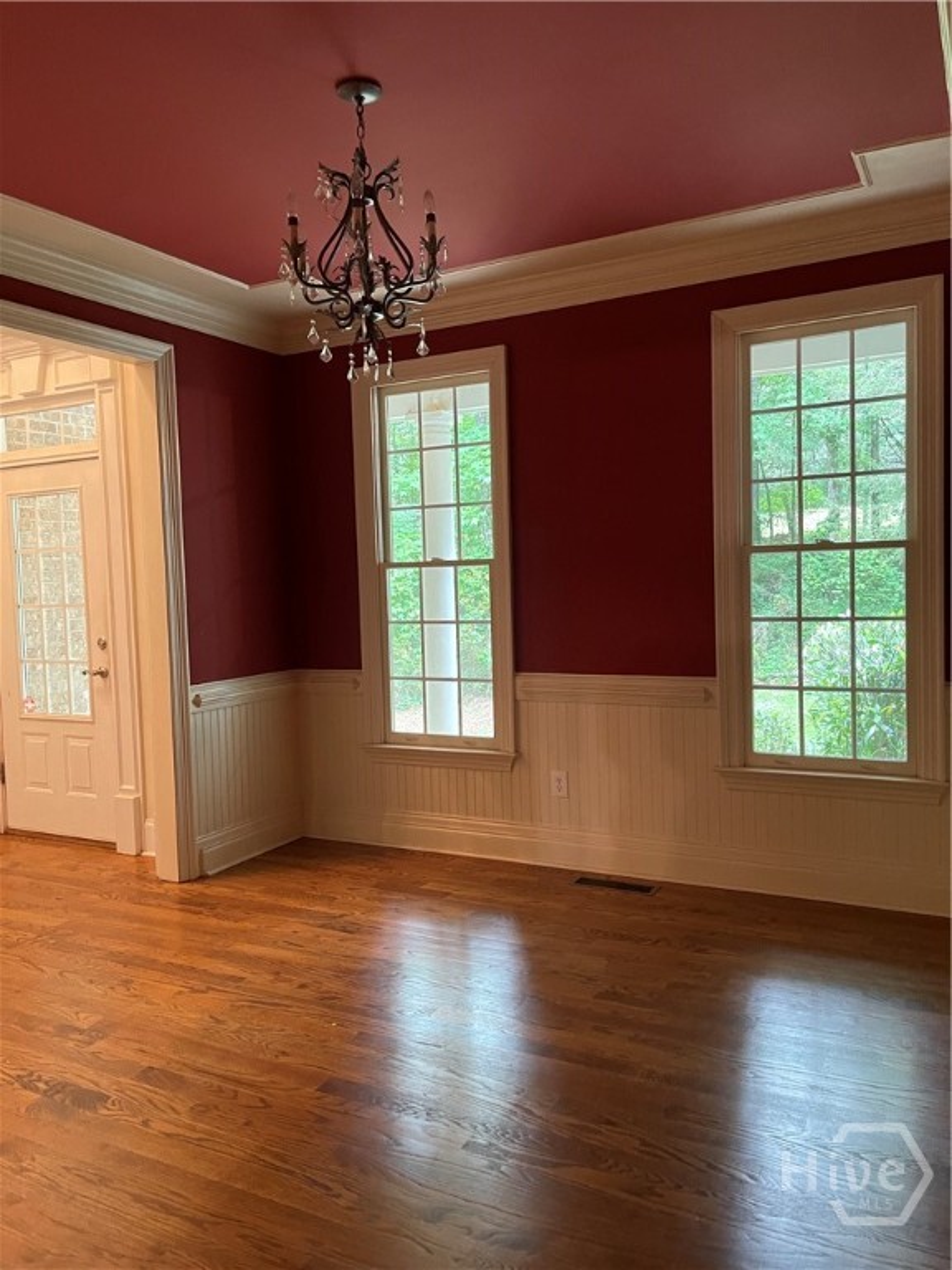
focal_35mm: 25
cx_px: 476
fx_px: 917
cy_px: 635
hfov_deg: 54.9
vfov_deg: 69.4
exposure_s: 1/40
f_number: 1.6
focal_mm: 5.1
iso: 640
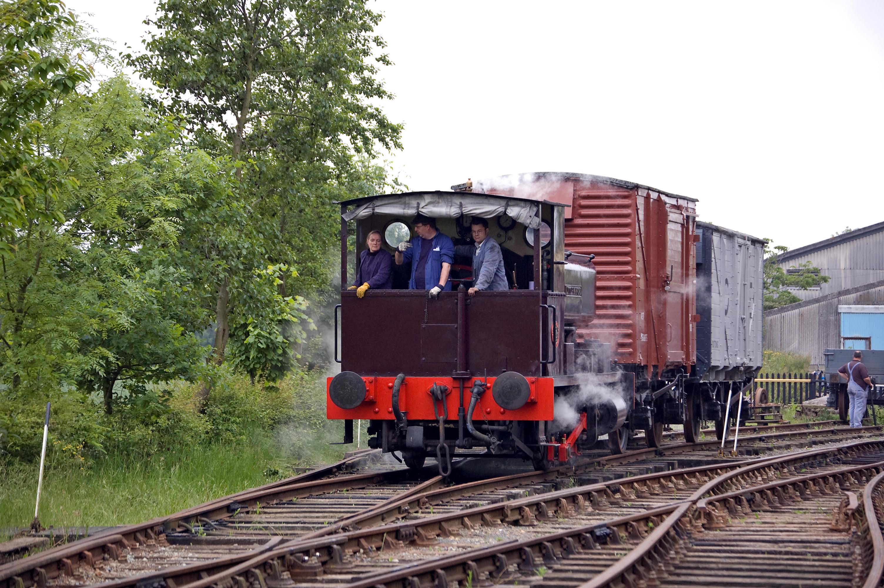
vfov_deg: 9.6
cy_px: 294
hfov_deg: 14.4
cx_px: 442
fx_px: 3496
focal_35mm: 142
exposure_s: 1/400
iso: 800
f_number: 4.8
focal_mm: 95
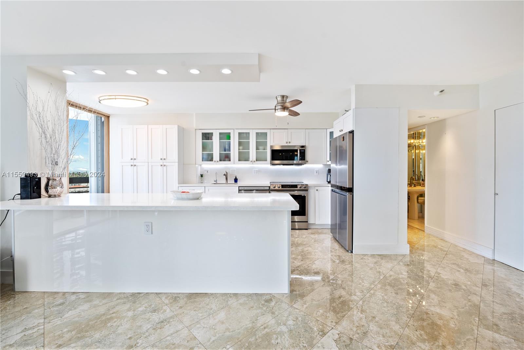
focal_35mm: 16
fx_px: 233
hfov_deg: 96.7
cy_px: 175
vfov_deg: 73.8
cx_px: 262
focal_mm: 16
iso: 200
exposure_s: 1/25
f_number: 8
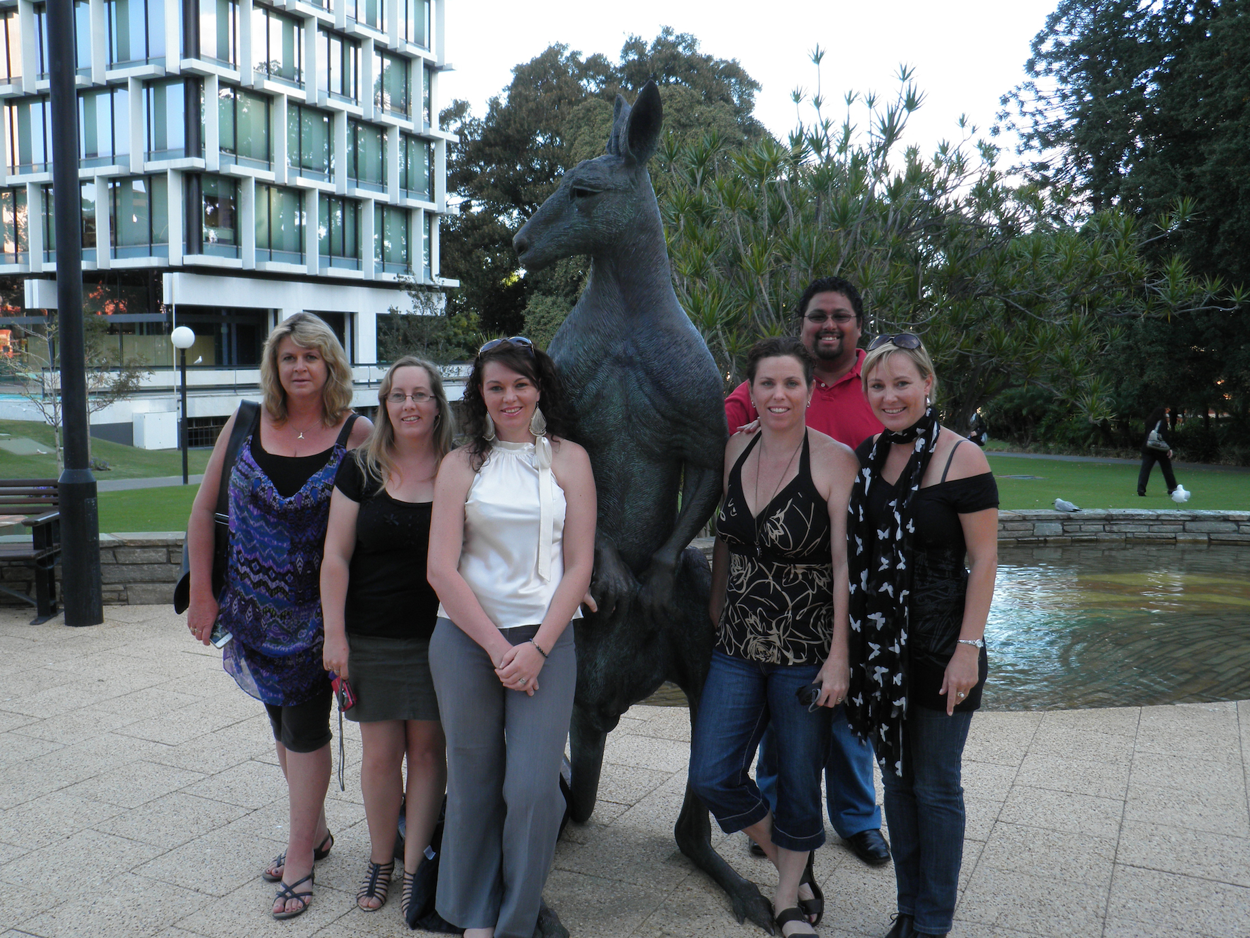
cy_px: 469
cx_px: 625
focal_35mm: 34
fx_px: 1228
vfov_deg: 41.8
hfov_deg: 54.0
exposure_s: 1/60
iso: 64
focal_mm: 6.1
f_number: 3.5
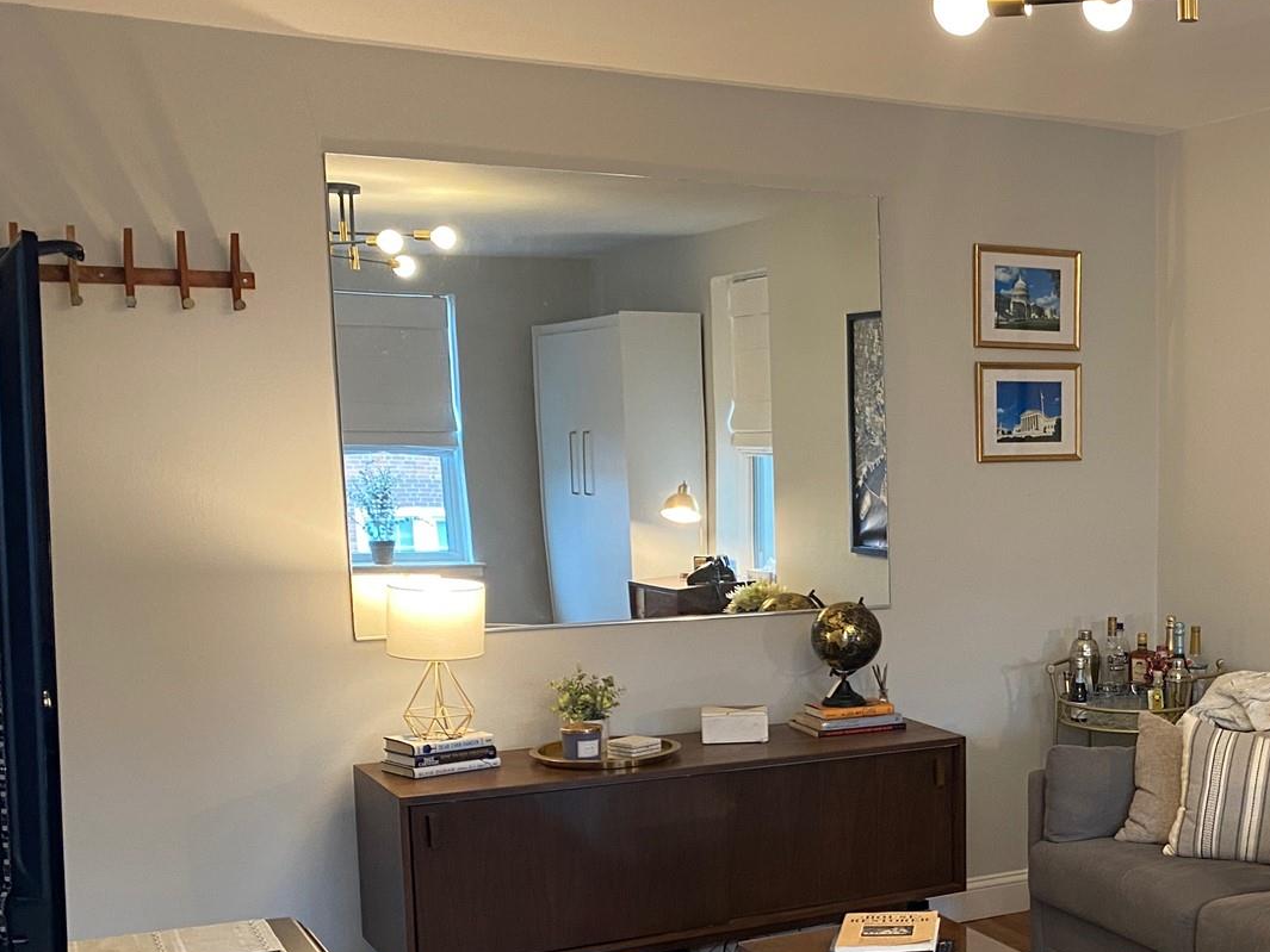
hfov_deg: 35.8
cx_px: 1154
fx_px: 1835
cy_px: 660
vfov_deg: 28.9
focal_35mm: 50
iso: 160
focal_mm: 4.25
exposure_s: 1/60
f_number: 1.8
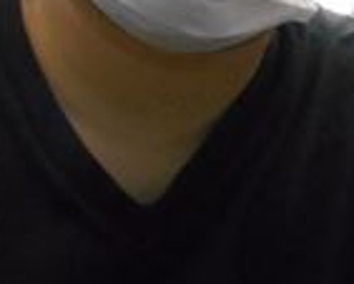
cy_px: 176
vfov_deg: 14.3
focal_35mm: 108
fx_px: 1132
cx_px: 497
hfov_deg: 16.5
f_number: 3.2
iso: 800
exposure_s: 1/100
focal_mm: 4.6
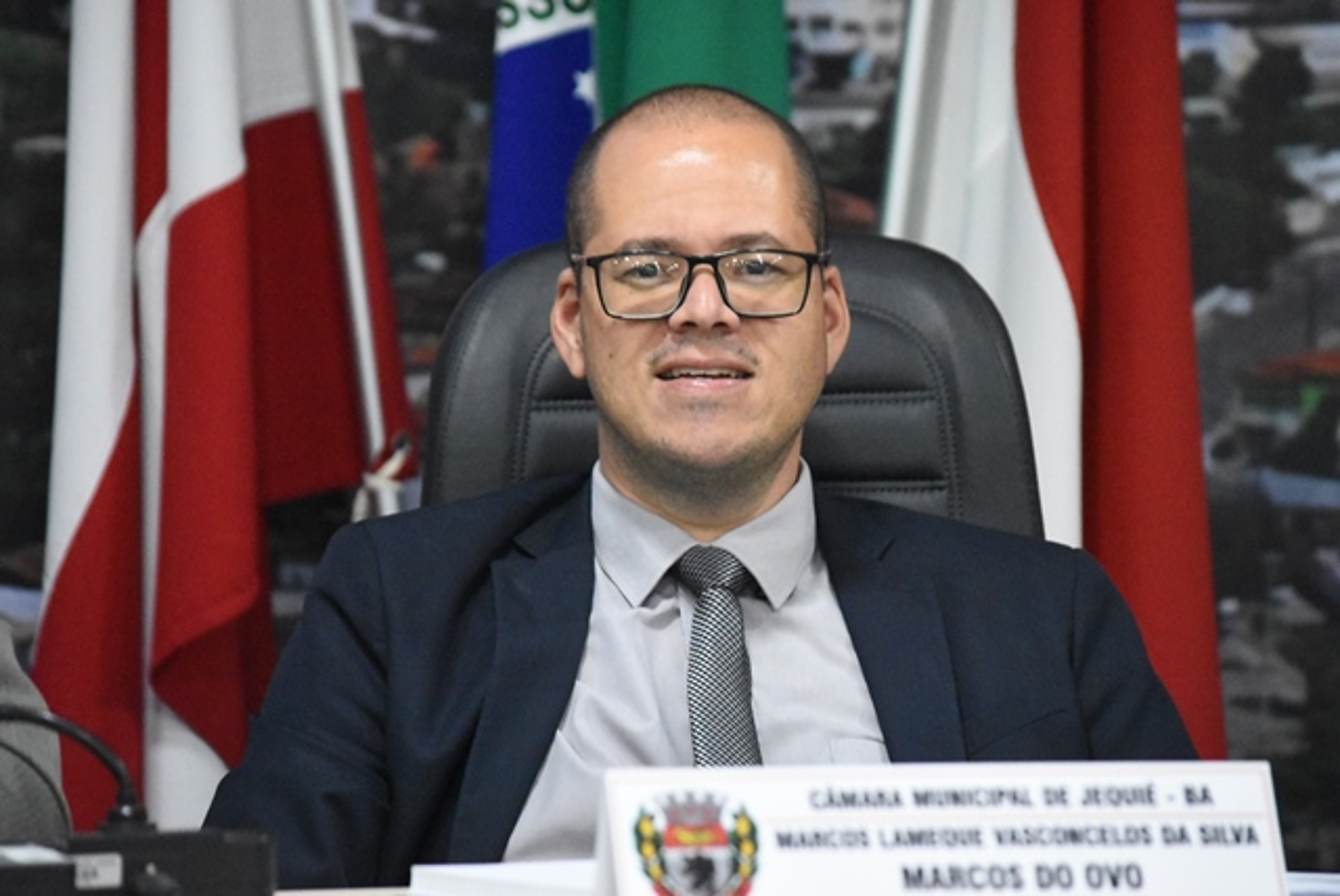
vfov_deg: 5.9
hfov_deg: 8.8
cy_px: 448
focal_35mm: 232
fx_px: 8662
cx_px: 670
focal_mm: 155
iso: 10000
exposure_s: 1/160
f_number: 5
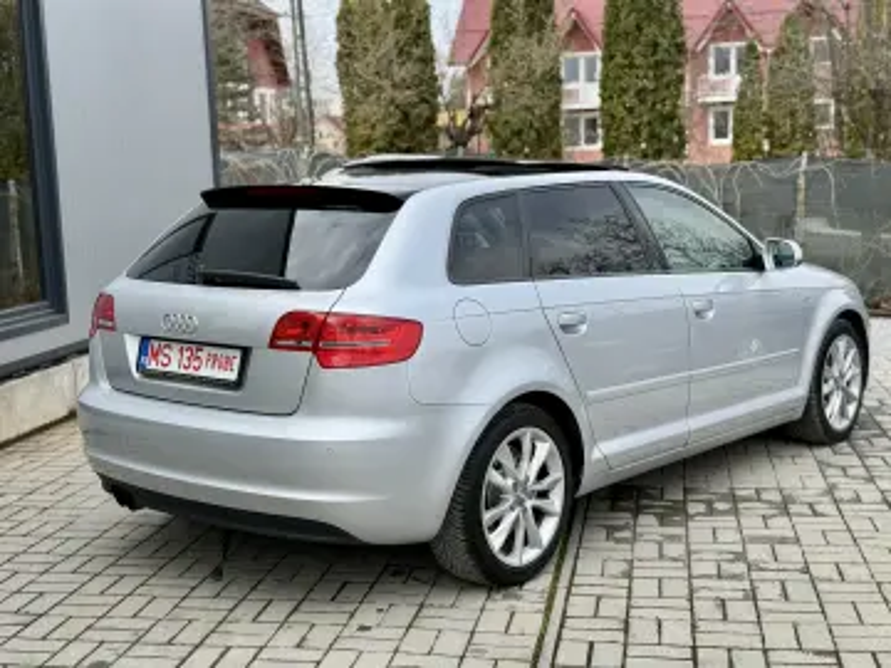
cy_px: 334
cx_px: 446
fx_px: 1235
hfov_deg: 39.7
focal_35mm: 48
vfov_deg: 30.3
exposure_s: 1/2865
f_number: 1.78
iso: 80
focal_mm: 6.76
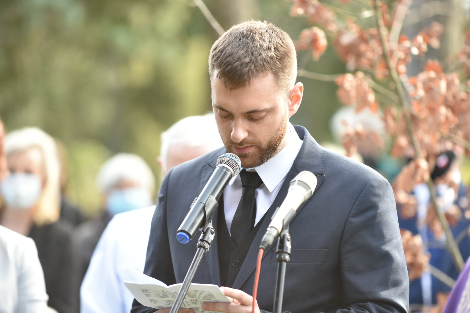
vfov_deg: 5.1
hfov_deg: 7.6
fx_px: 3525
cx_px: 235
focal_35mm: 270
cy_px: 156
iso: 400
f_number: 2.8
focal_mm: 180
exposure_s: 1/400
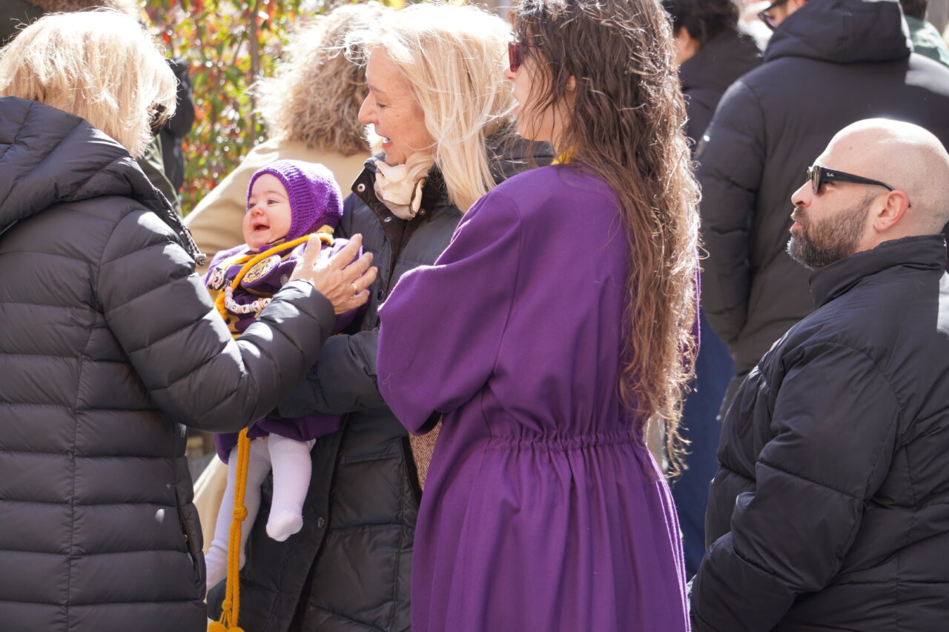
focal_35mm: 142
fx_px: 3756
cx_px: 474
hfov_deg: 14.4
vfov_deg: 9.6
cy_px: 316
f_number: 5.6
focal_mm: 95
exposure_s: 1/160
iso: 200
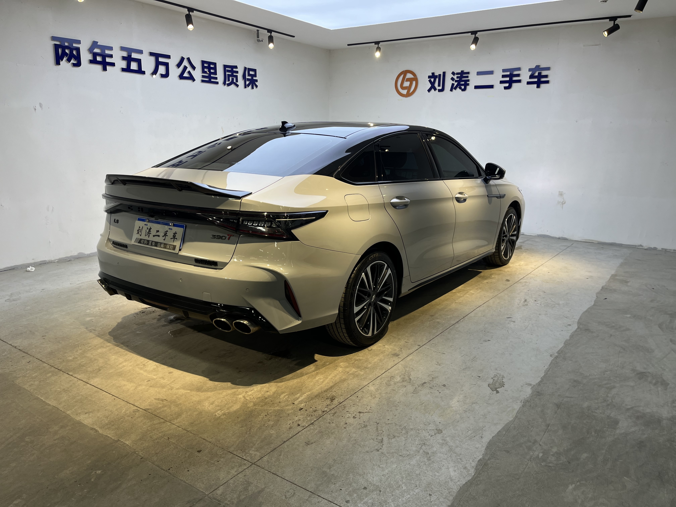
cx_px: 338
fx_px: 508
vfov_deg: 53.1
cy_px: 254
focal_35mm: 26
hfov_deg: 67.3
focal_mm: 5.1
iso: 32
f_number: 1.6
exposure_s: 1/104
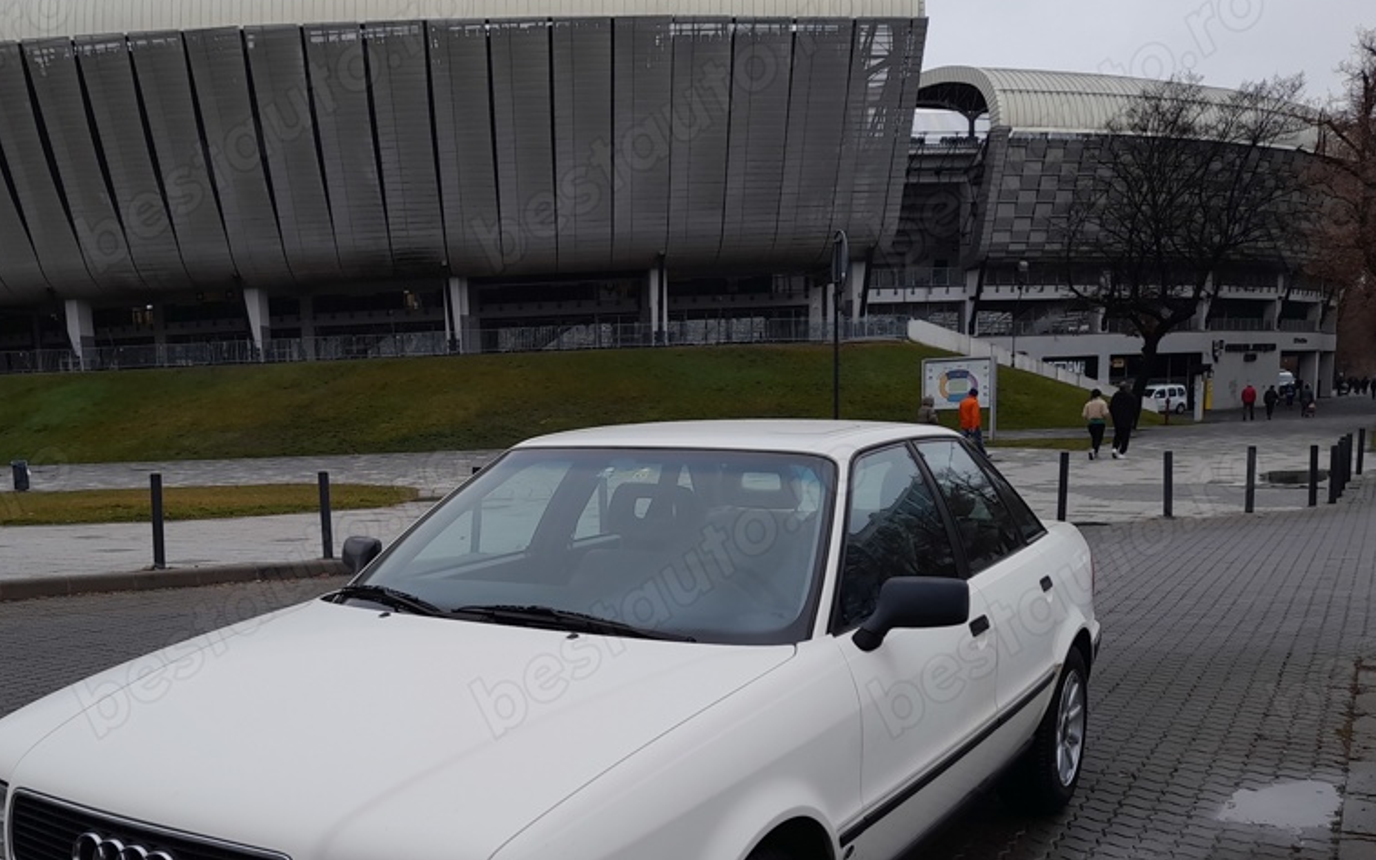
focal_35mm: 35
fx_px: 1312
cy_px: 625
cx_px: 509
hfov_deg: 54.6
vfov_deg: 35.6
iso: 20
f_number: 2
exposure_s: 1/107
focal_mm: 4.6
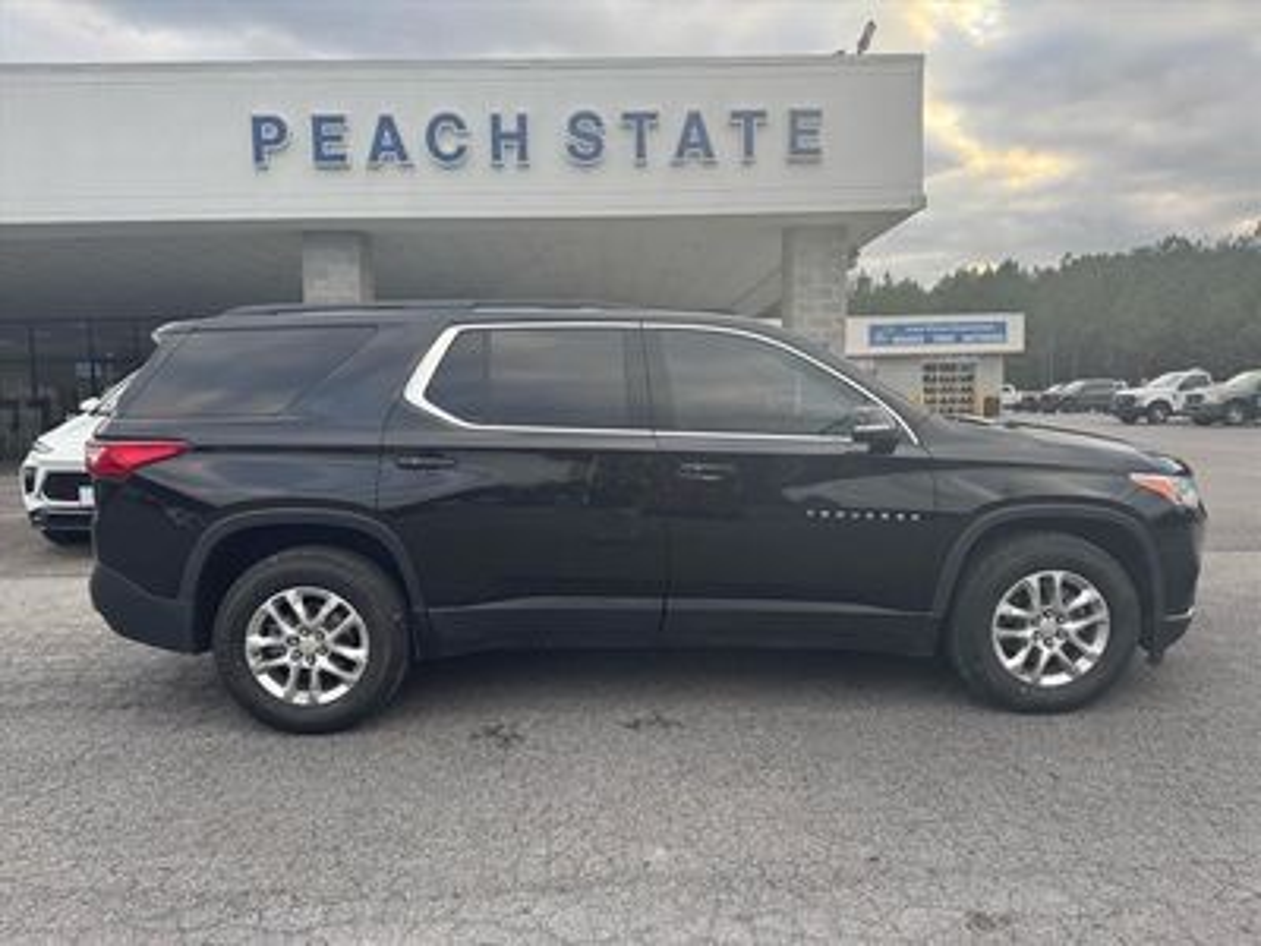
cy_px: 473
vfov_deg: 56.8
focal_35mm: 24
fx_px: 874
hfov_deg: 71.6
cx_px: 630
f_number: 1.78
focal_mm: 6.76
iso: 80
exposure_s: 1/331
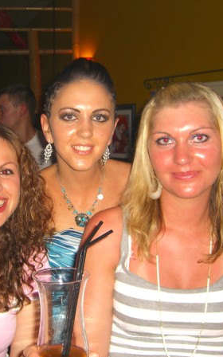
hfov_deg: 23.8
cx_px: 64
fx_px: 525
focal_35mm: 54
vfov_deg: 37.5
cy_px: 178
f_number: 2.8
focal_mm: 7.9
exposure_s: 1/60
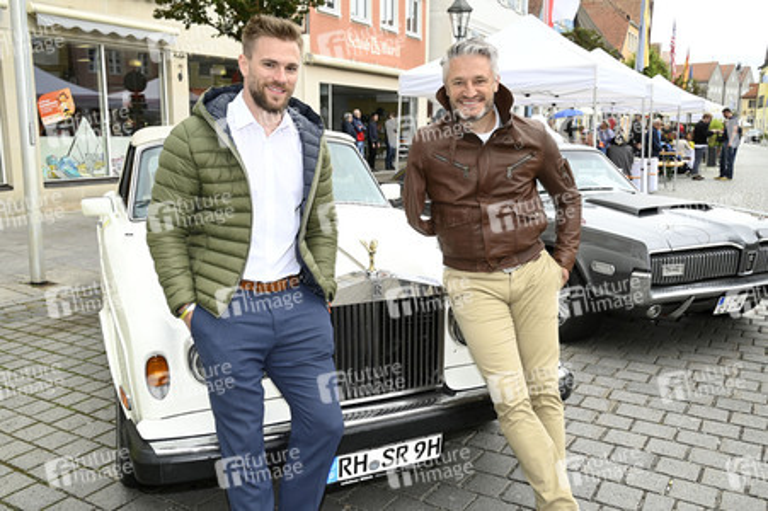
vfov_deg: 40.5
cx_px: 384
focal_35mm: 32
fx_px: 693
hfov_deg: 58.0
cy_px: 256
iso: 320
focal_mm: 32.5
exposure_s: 1/160
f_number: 6.3
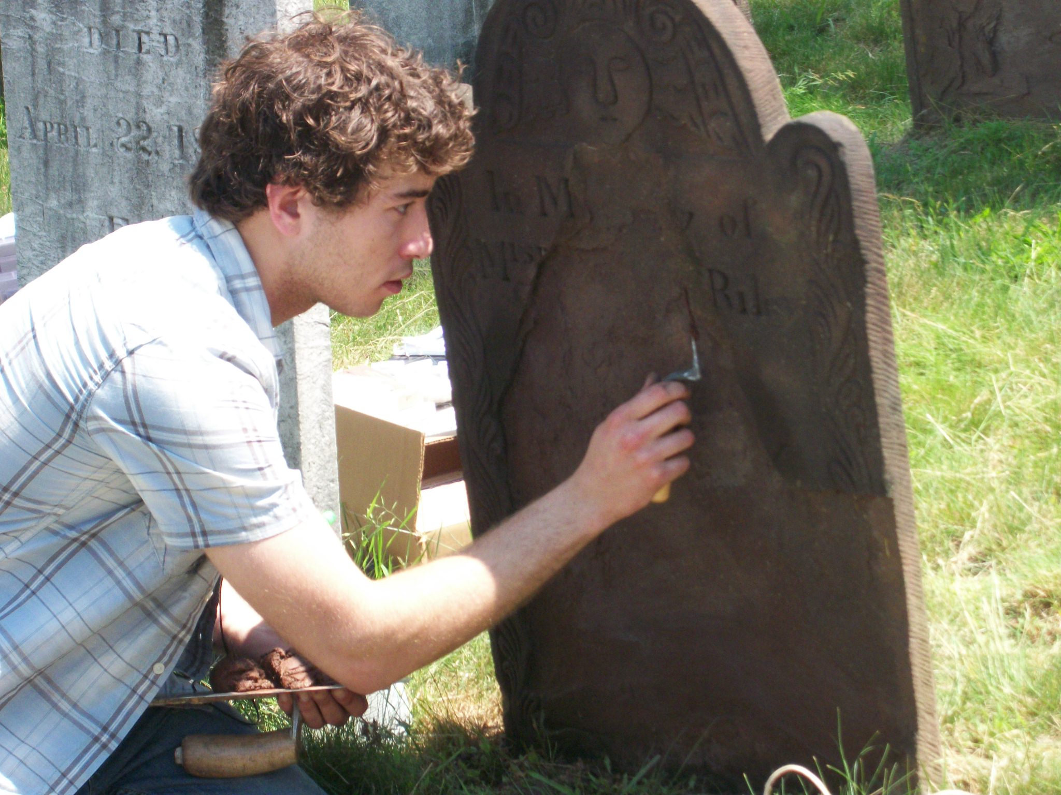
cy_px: 398
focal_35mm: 105
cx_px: 530
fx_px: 3218
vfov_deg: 14.1
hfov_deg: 18.7
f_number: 5.7
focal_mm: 18.8
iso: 183
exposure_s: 1/250
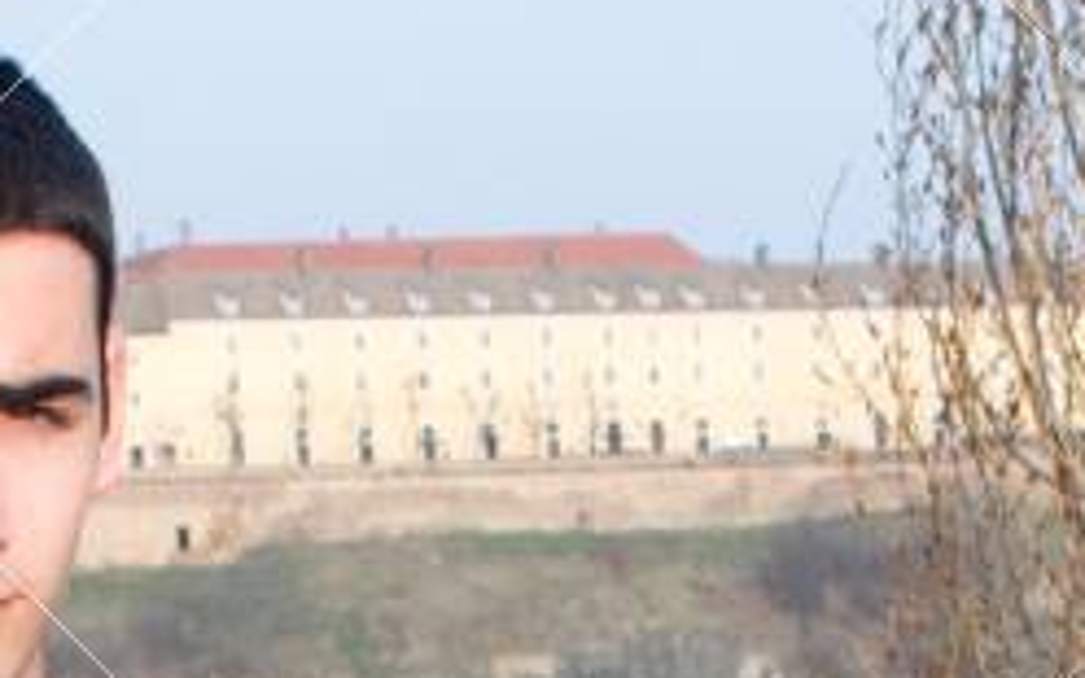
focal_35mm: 224
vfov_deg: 5.5
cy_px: 1938
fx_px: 6624
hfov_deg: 9.4
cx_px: 418
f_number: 11
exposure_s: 1/125
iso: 400
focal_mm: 28
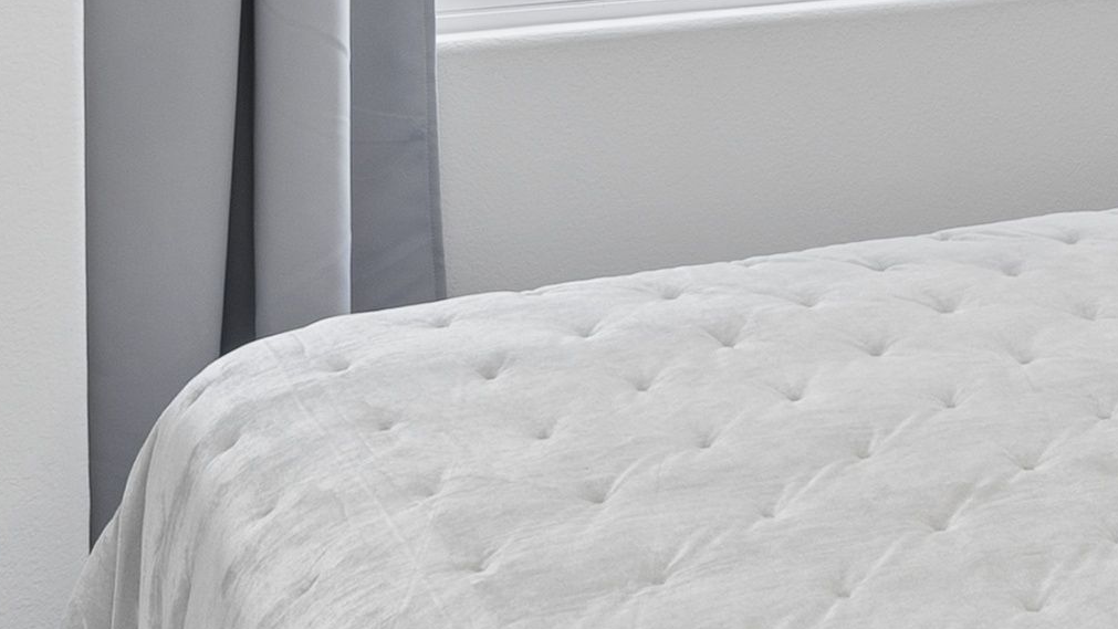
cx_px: 1850
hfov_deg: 19.8
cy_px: -394
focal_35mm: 87
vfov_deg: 13.0
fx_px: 2579
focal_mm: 14
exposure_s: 1/15
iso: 400
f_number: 8
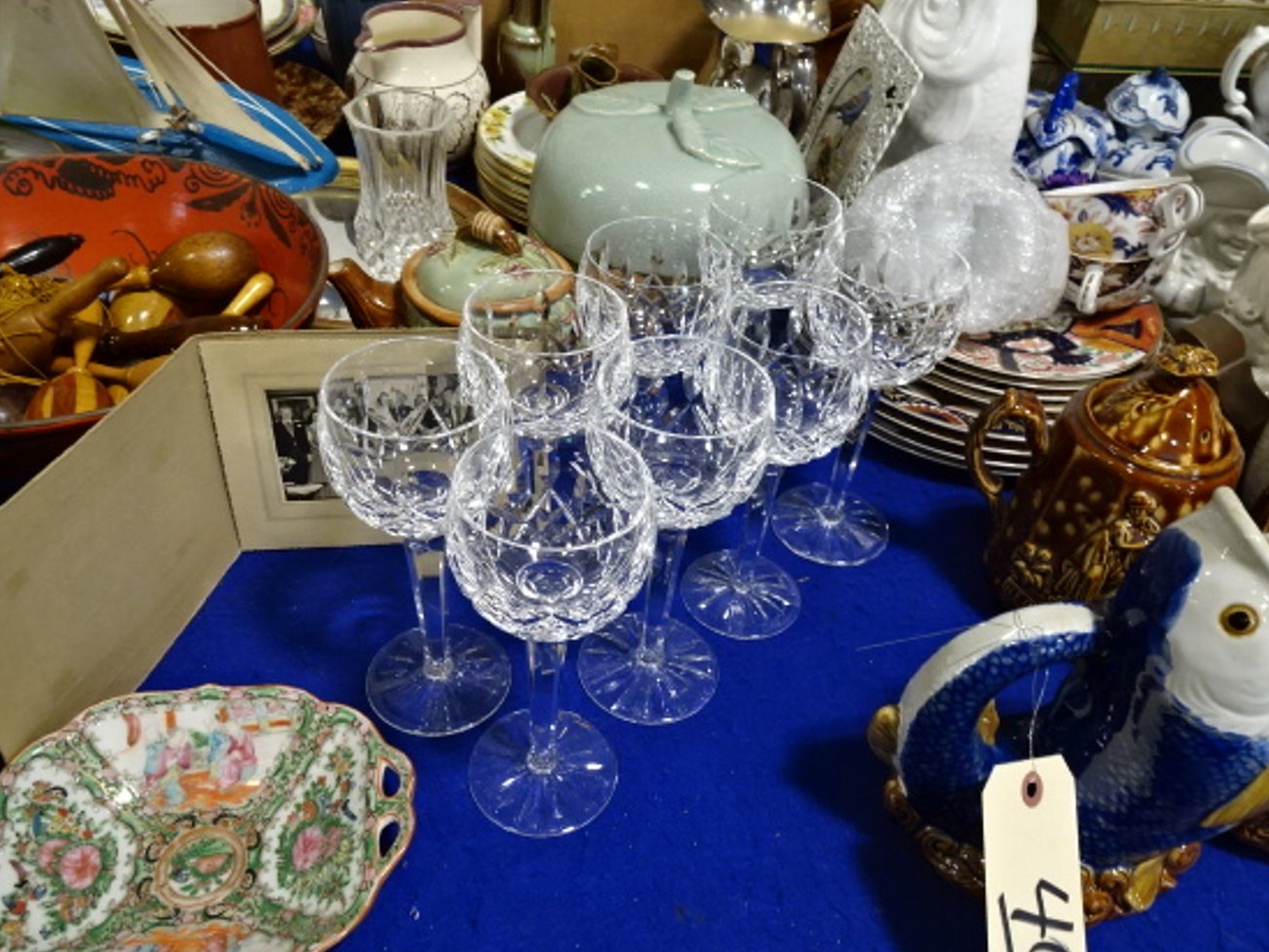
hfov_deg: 63.4
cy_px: 463
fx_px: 1027
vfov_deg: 49.7
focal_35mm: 28
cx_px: 622
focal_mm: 4.1
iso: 320
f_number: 3.5
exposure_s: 1/30
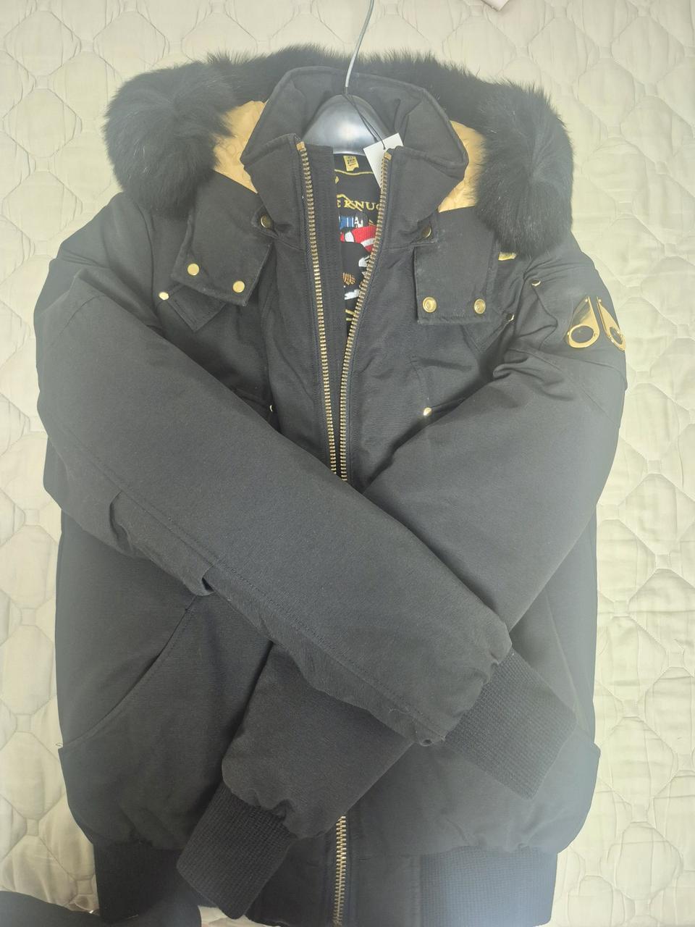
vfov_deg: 73.9
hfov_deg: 58.9
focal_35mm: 23
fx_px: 616
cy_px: 464
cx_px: 348
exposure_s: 1/60.2
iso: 500
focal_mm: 5.4
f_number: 1.8
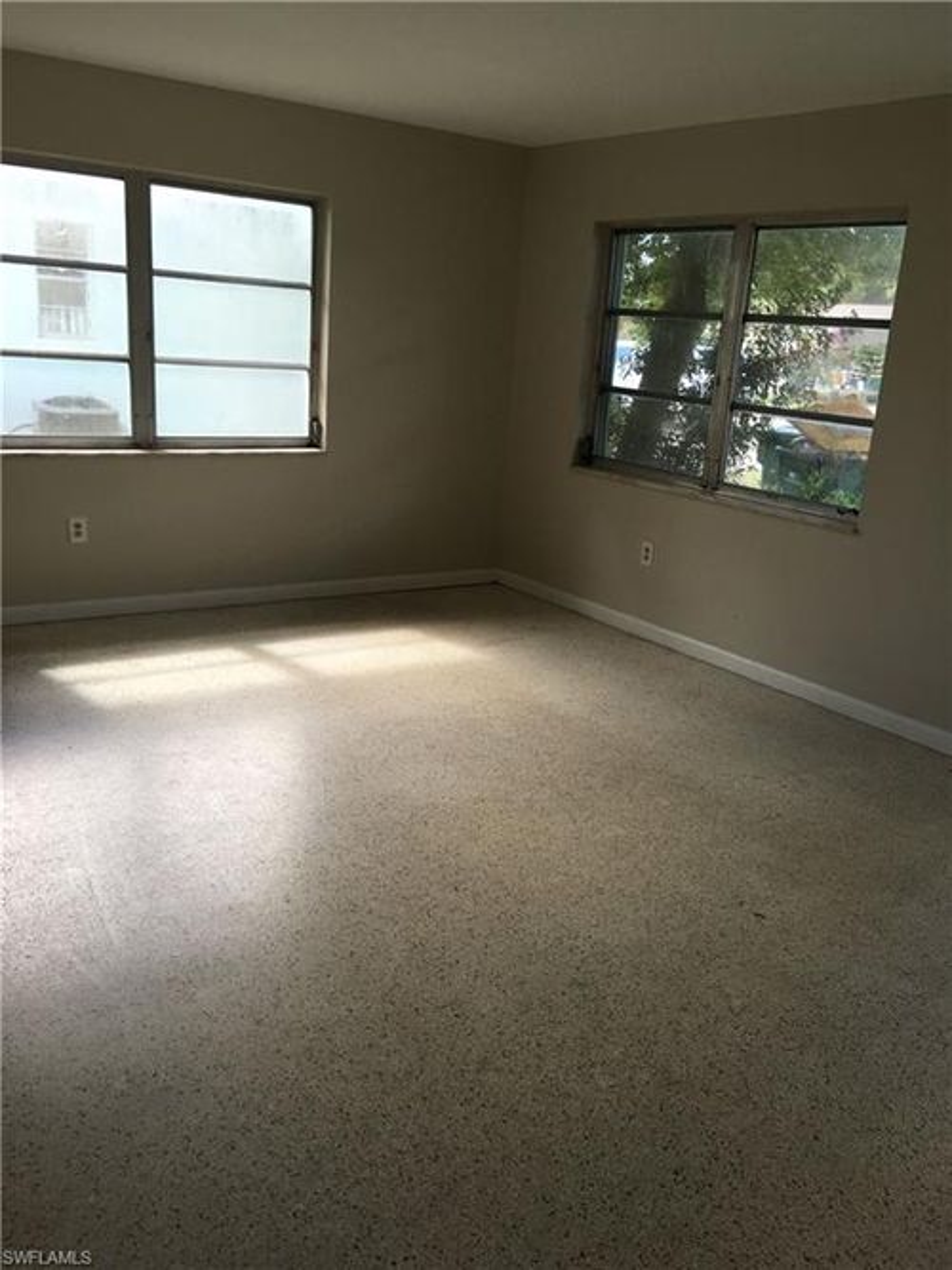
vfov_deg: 61.7
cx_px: 476
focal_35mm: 29
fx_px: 1064
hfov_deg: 48.2
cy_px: 635
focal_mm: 4.15
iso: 40
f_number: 2.2
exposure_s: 1/120
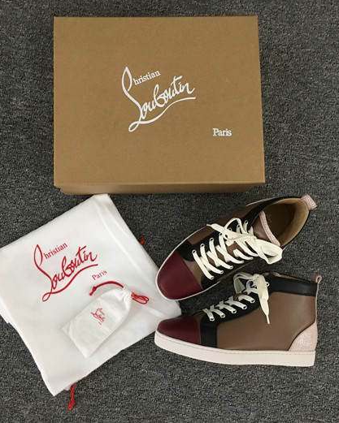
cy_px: 211
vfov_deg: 47.9
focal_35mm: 38
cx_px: 140
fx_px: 476
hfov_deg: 39.0
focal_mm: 4.15
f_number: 2.2
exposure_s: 1/10
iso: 100
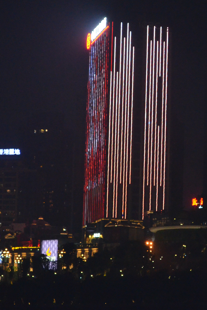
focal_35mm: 150
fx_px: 1293
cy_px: 138
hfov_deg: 9.1
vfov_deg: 13.7
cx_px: 147
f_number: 5.6
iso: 3200
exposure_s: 1/60
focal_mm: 52
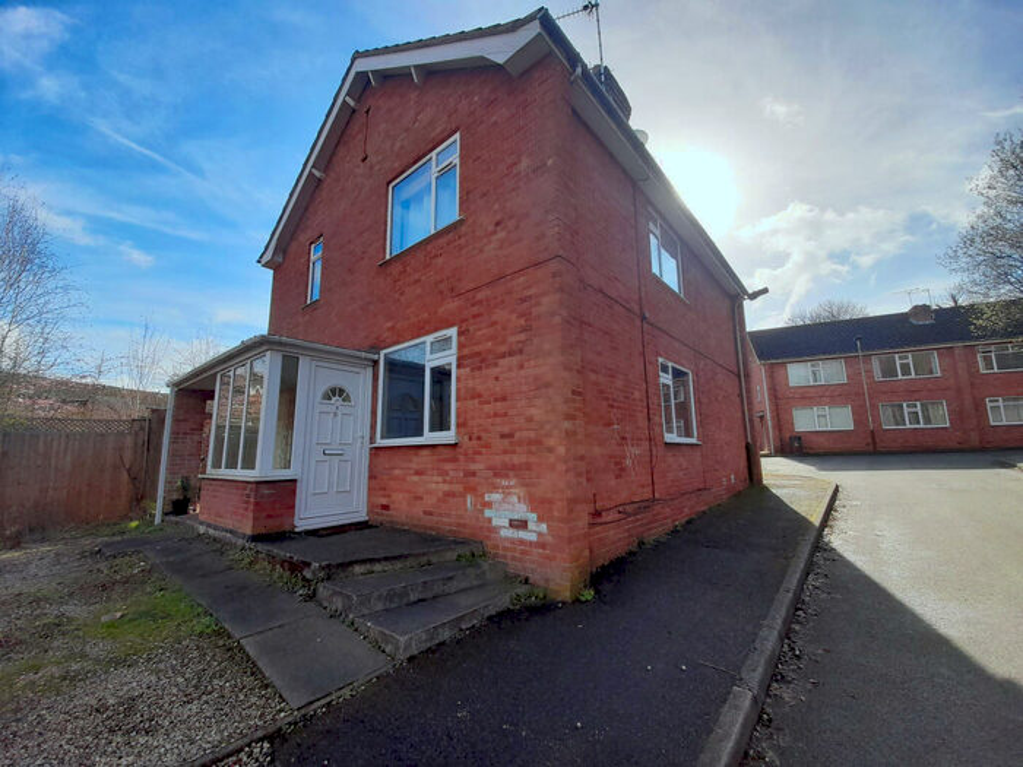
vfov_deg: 89.9
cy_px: 384
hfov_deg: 106.2
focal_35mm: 13
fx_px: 384
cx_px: 512
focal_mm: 1.4
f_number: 2.2
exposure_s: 1/975
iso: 40
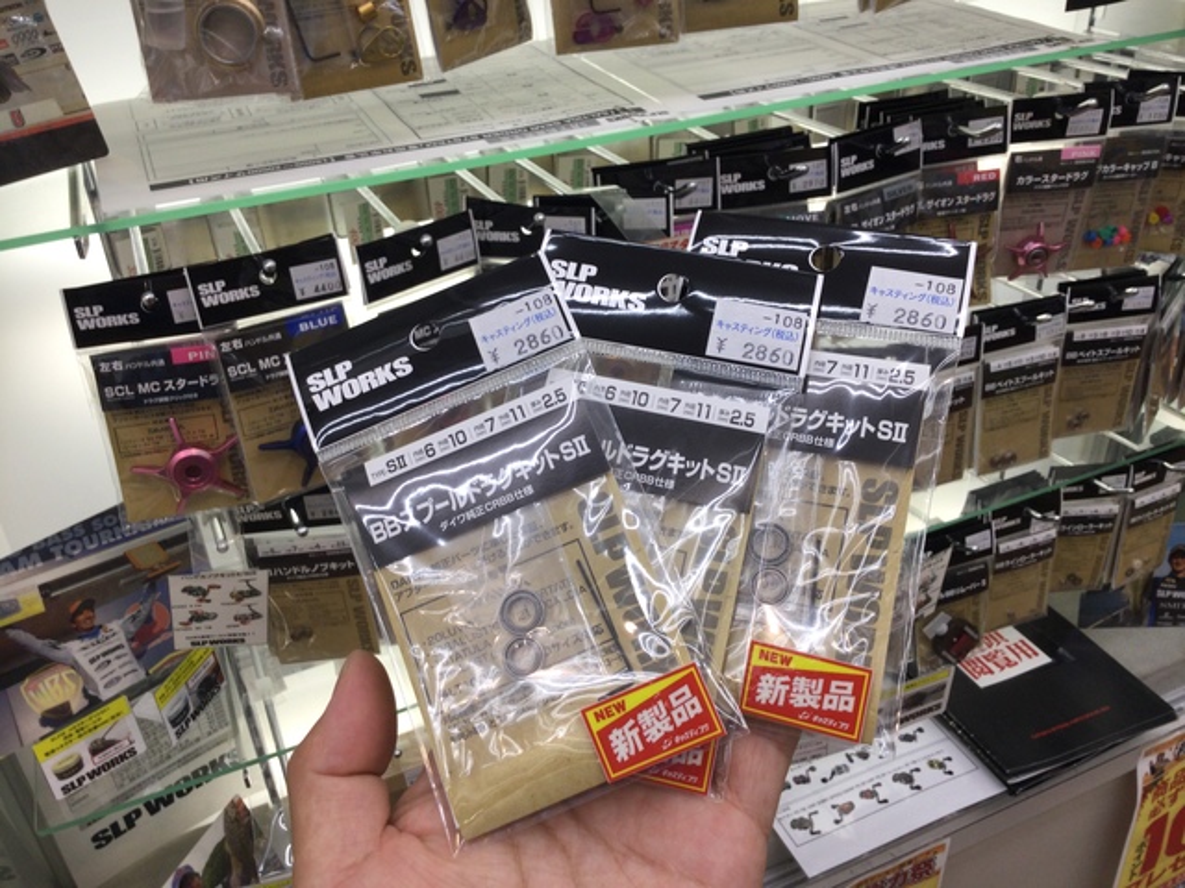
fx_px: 1061
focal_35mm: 31
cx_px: 592
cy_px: 444
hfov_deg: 58.4
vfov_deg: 45.4
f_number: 2.4
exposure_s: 1/50
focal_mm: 3.3
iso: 25
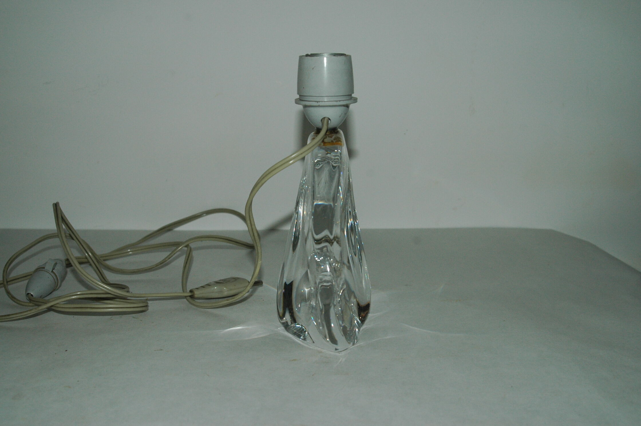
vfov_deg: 31.8
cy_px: 213
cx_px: 320
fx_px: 747
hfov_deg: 46.4
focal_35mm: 42
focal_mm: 28
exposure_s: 1/125
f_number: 7.1
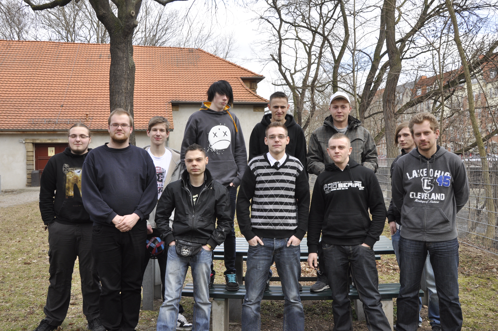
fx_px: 497
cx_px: 249
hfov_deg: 53.2
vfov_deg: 36.8
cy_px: 166
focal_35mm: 36
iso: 400
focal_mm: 24
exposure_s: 1/200
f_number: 9
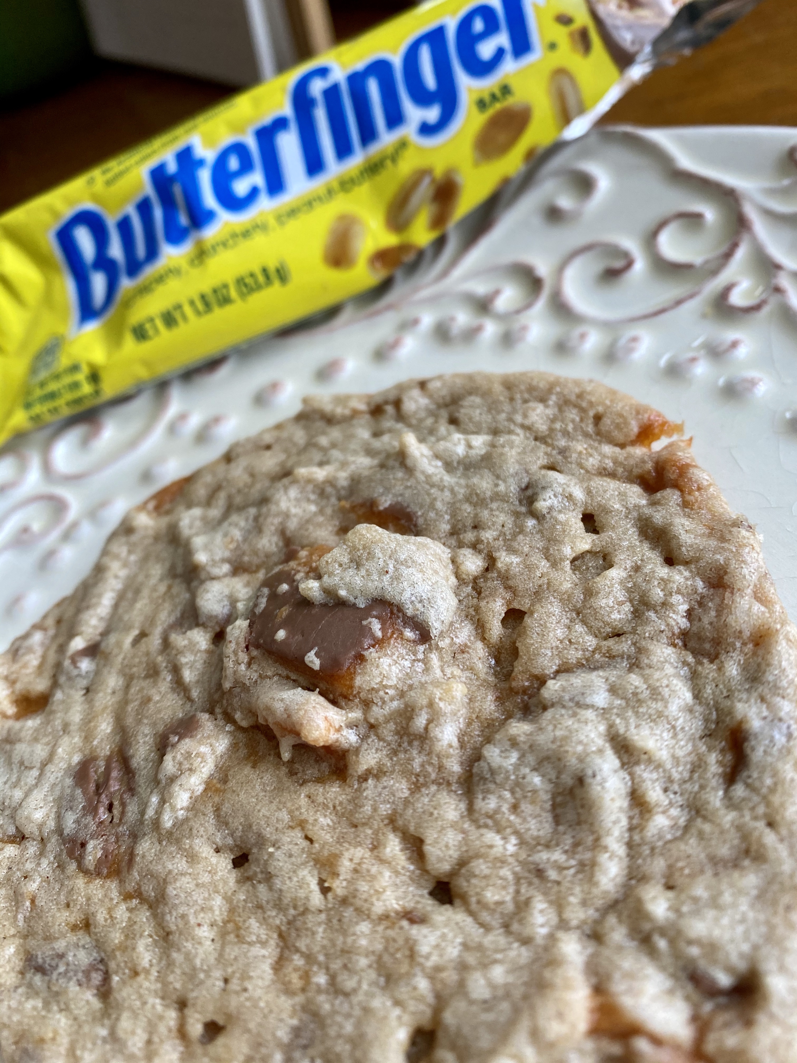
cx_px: 398
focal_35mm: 26
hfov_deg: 53.1
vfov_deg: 67.3
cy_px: 532
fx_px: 798
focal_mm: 4.25
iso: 125
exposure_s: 1/121
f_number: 1.8
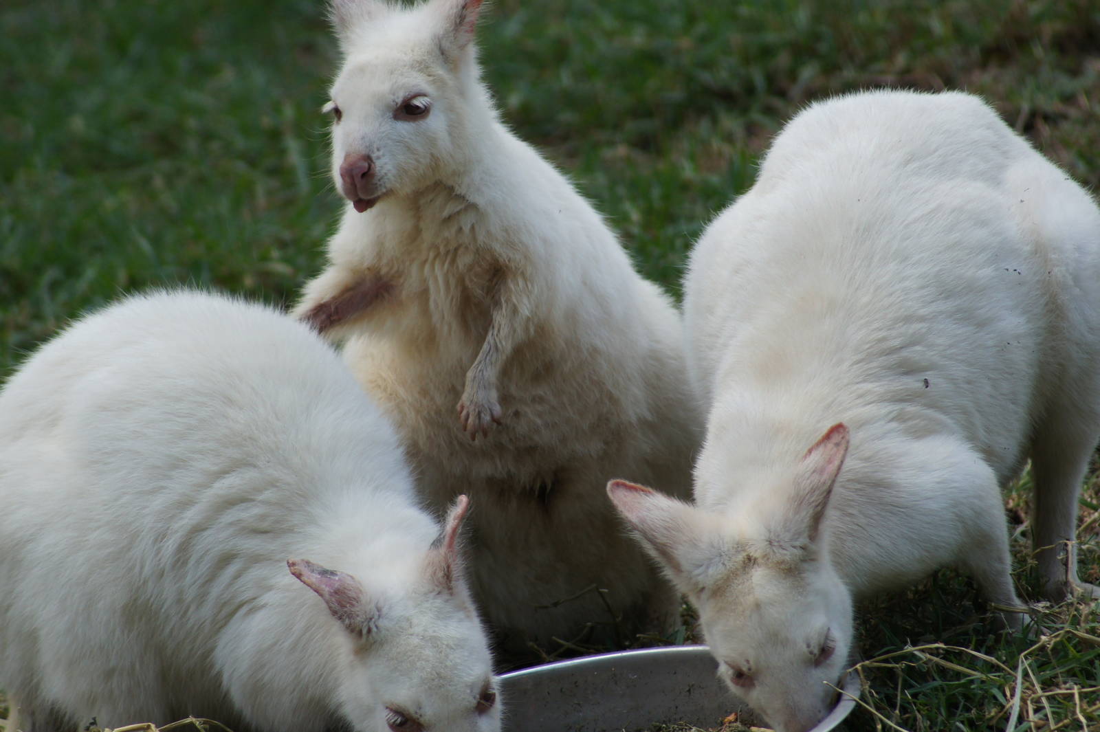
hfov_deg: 5.5
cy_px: 366
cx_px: 550
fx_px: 11452
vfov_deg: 3.7
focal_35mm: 375
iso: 400
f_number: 6.3
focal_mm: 250
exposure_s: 1/500
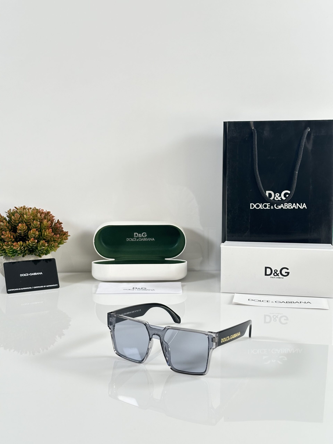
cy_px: 222
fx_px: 616
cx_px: 166
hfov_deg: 30.3
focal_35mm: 48
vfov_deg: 39.7
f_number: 1.78
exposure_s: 1/100
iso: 80
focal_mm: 6.86
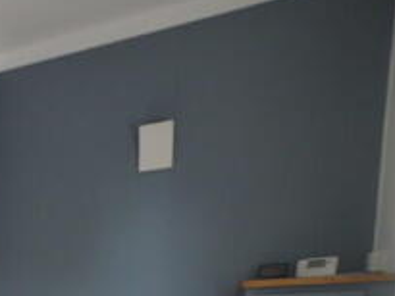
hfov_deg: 26.3
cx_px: -229
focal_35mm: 46
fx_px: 525
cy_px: 392
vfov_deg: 26.4
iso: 400
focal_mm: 10
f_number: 5
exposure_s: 1/100
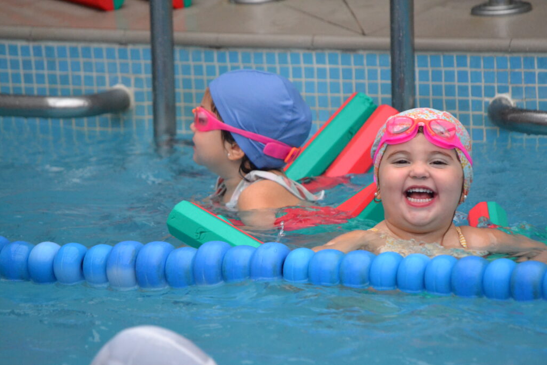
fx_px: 4574
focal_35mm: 301
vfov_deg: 4.6
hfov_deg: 6.8
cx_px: 273
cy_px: 182
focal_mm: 200
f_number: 5.6
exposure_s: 1/200
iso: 3200
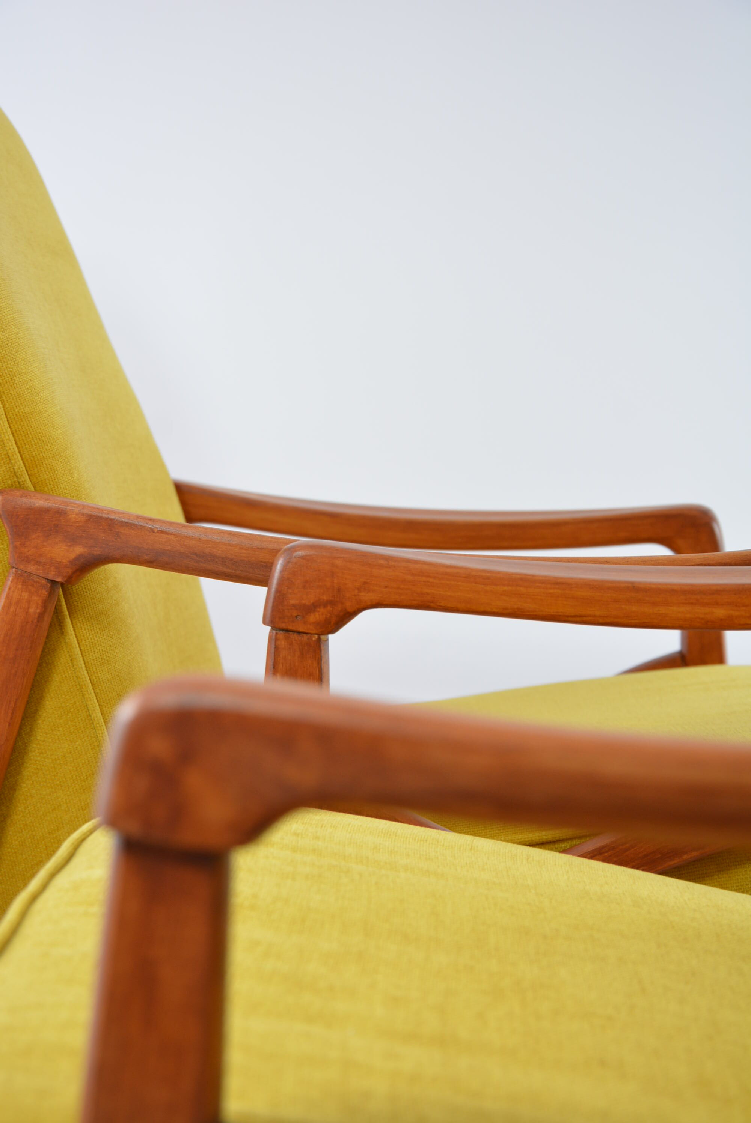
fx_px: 2249
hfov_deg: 19.0
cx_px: 376
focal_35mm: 72
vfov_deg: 28.1
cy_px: 562
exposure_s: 1/60
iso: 400
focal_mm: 48
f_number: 6.3
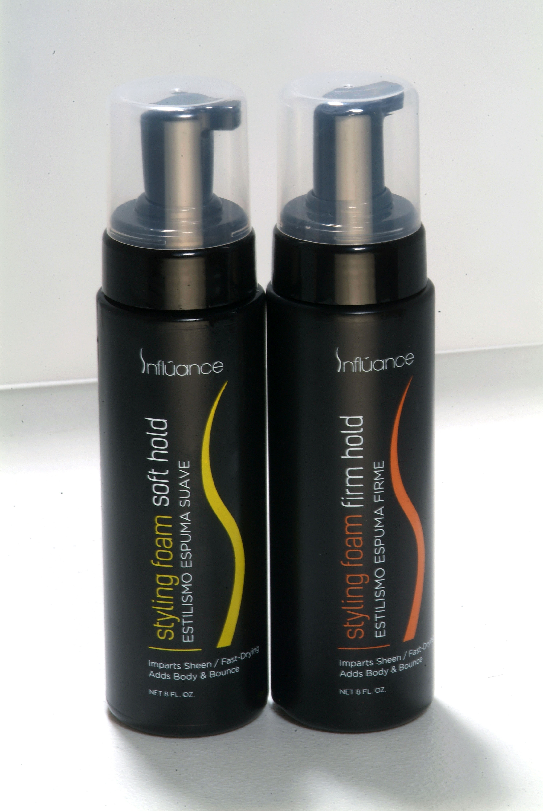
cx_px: 272
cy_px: 406
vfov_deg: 13.0
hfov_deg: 8.7
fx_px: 3565
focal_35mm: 158
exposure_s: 1/90
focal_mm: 105
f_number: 22
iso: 100
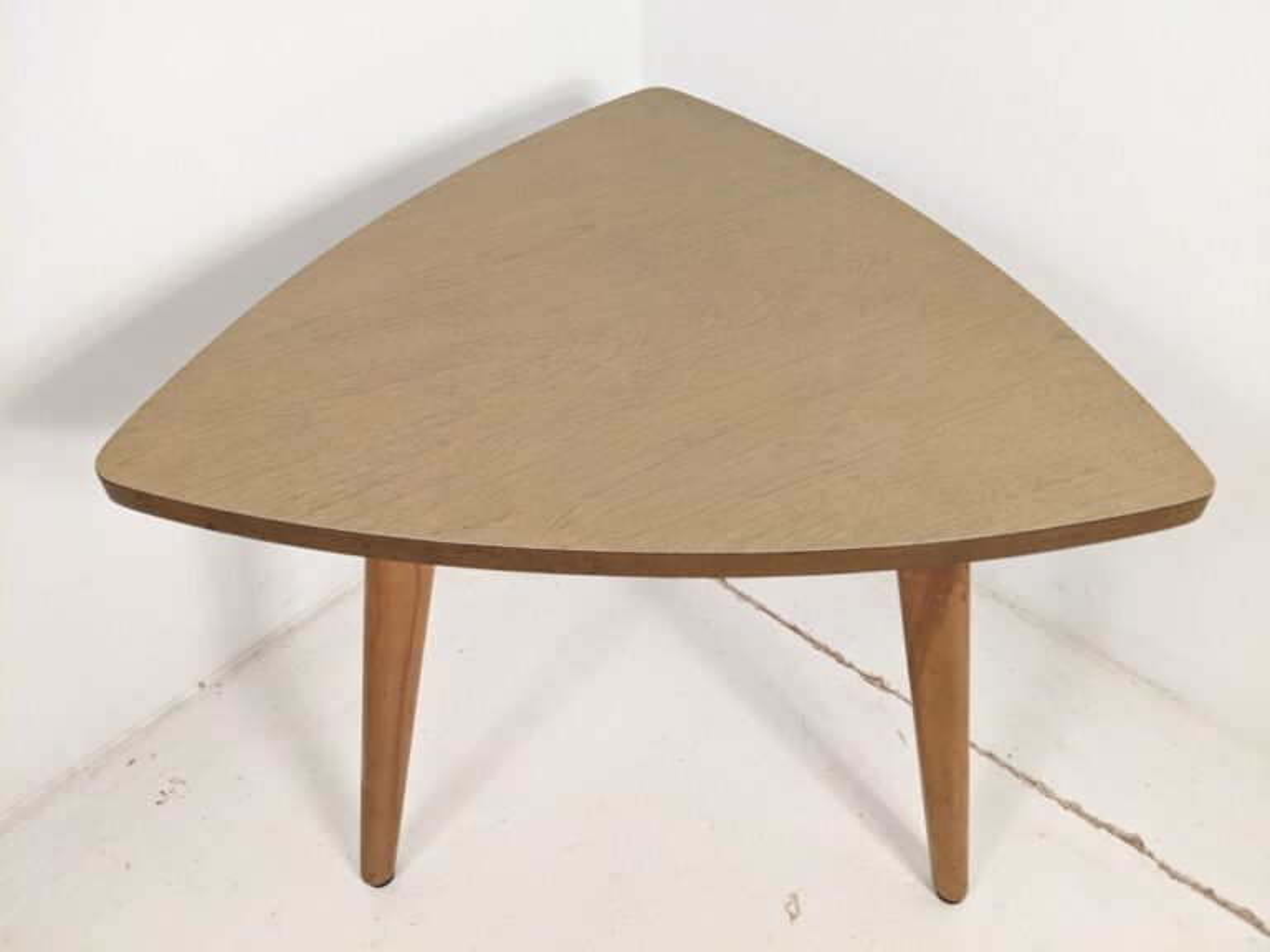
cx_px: 635
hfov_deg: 65.3
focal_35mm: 27
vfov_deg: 51.4
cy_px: 476
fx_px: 991
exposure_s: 1/120
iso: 129
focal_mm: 4.44
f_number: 1.8
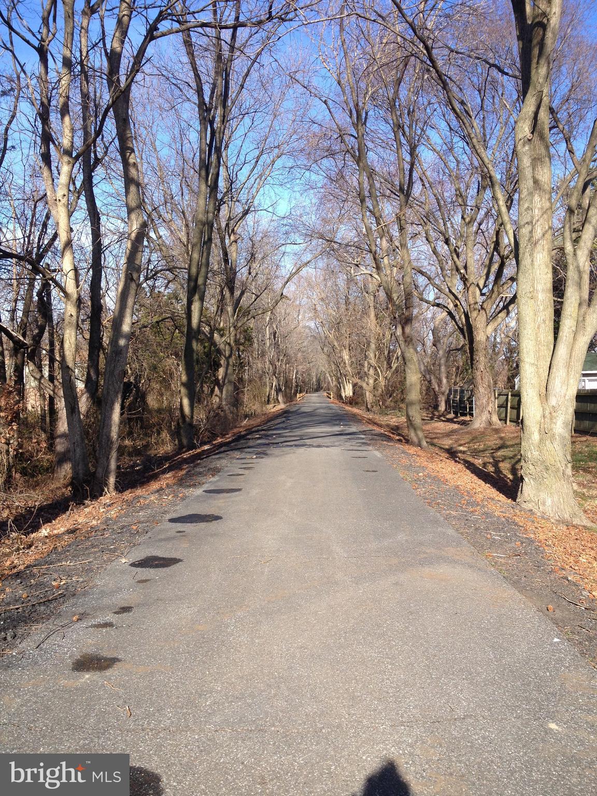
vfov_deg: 52.6
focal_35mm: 35
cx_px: 298
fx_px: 805
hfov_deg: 40.7
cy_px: 398
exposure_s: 1/905
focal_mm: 4.28
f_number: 2.4
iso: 50
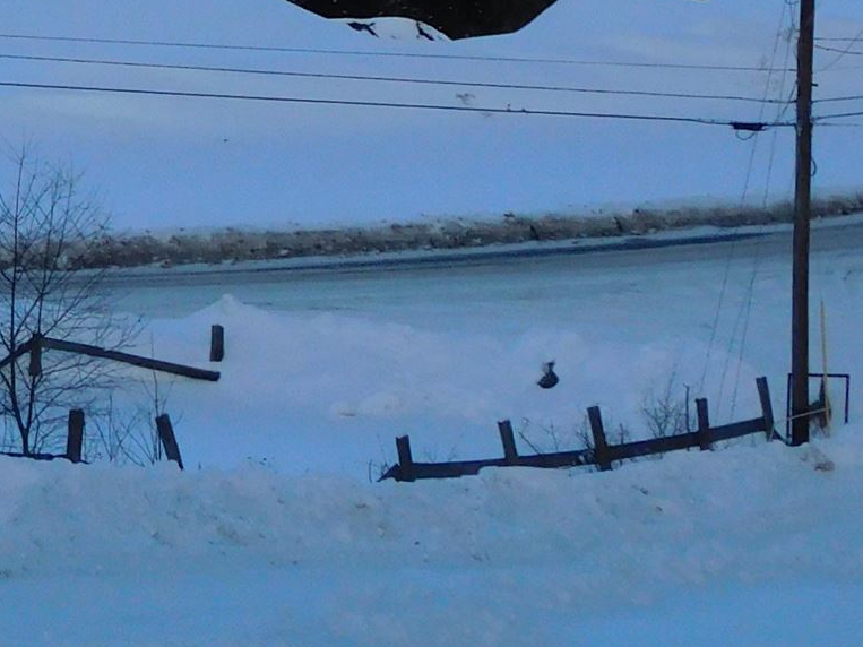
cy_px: -516
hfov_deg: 11.8
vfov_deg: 8.8
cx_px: -348
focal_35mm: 161
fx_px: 4013
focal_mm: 7.1
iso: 125
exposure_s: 1/800
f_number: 3.6
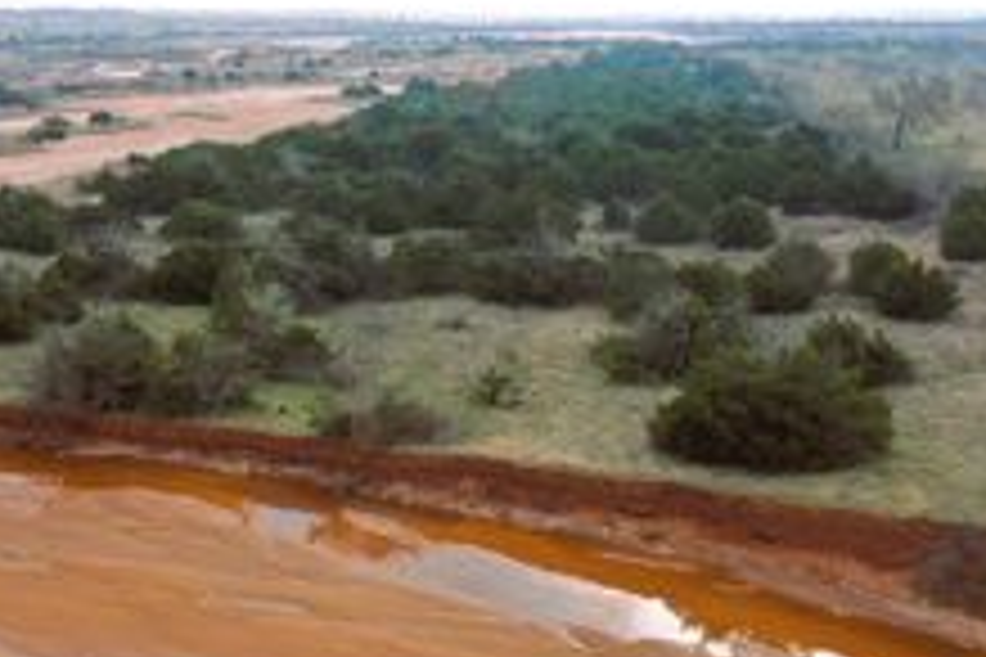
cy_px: 434
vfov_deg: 24.5
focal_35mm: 55
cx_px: 347
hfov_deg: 36.0
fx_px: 1506
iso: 100
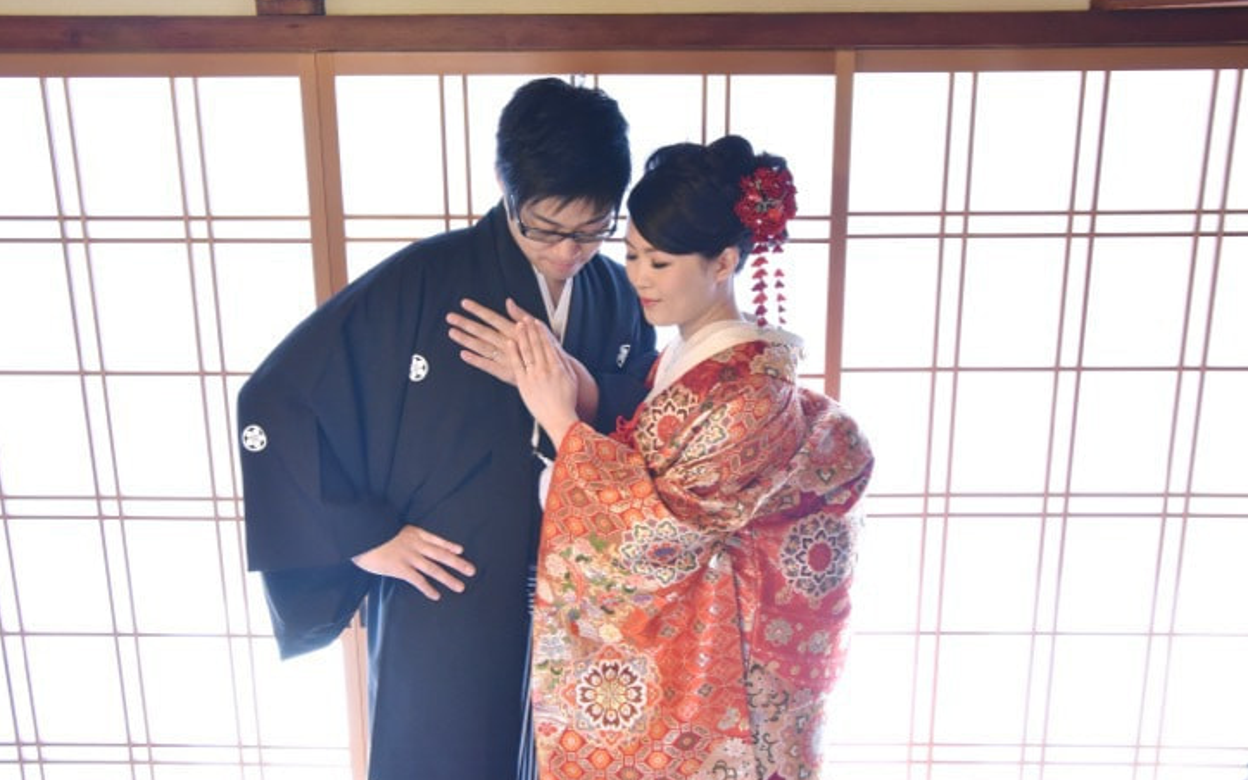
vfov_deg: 36.3
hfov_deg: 55.3
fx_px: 1191
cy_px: 381
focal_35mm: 35
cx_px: 625
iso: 4000
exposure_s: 1/60
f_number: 10
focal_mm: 34
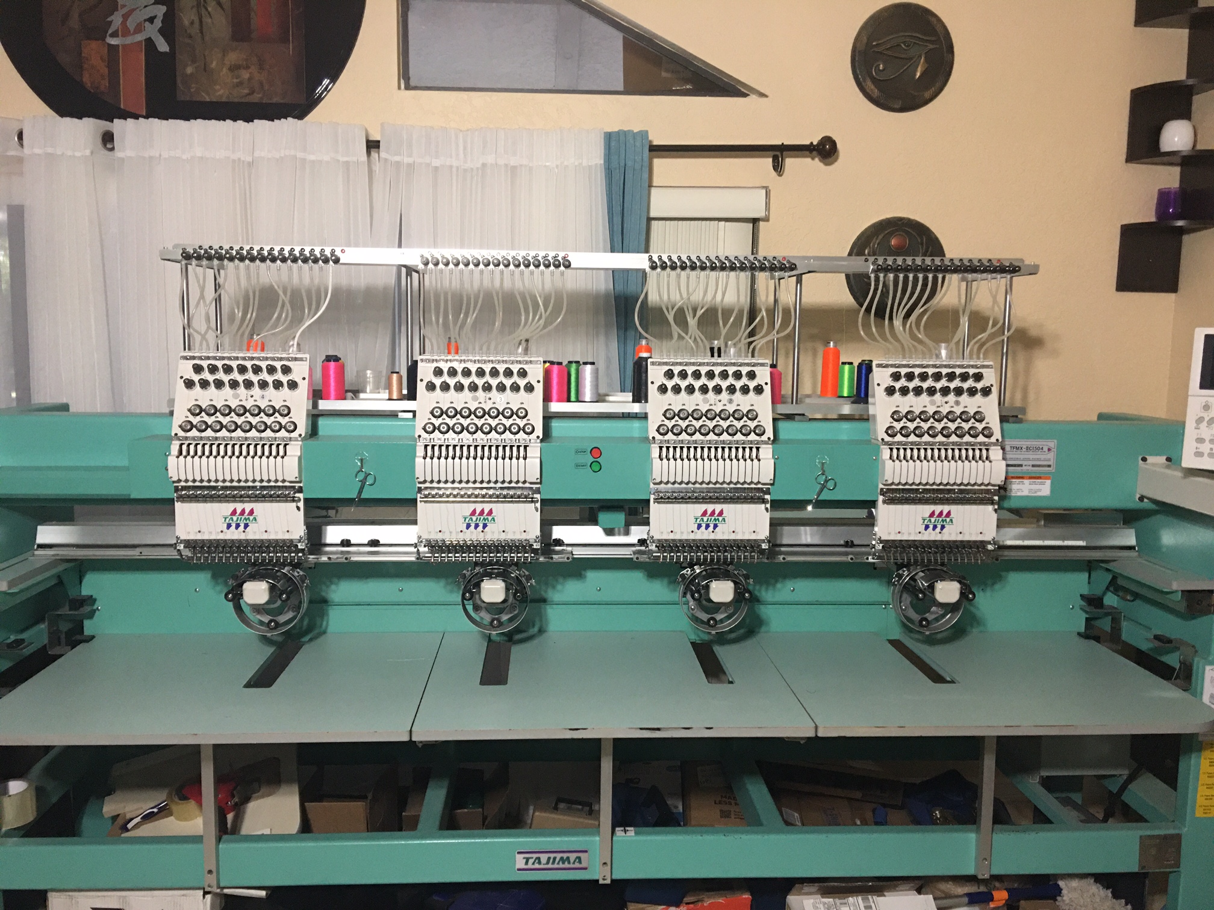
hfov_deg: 61.7
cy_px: 455
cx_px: 607
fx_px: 1017
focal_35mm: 29
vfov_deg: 48.2
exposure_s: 1/15
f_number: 2.2
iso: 100
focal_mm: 4.15
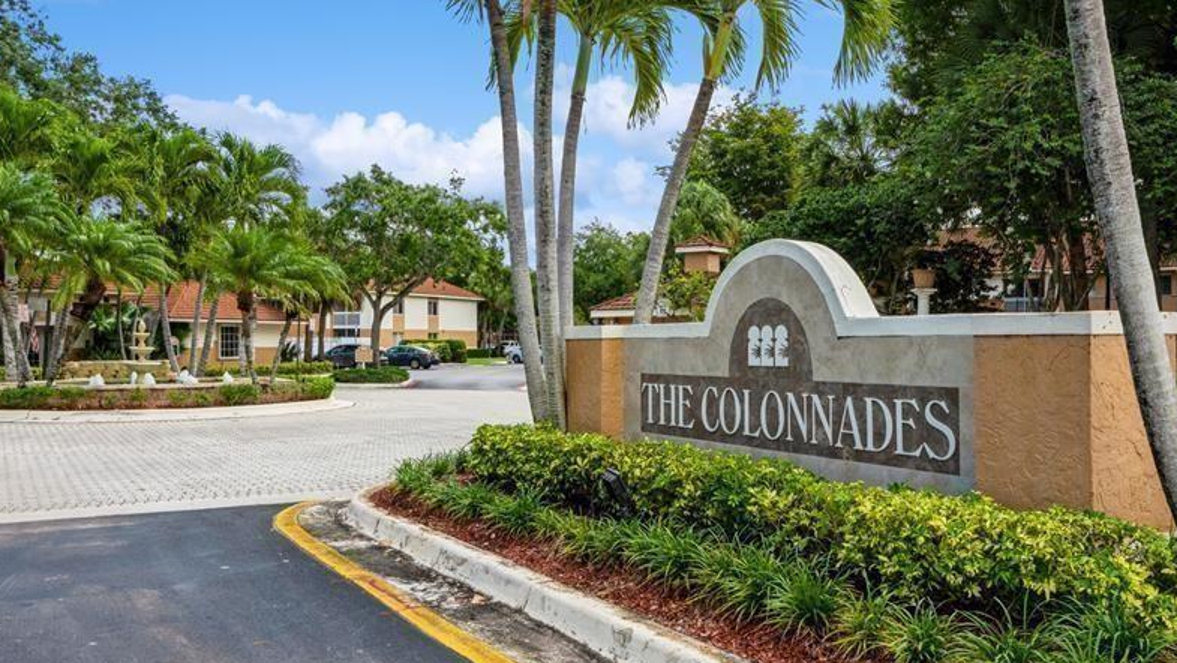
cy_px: 326
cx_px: 589
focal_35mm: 32
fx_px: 999
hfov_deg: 61.0
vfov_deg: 36.7
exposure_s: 1/250
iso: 250
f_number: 13
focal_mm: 20
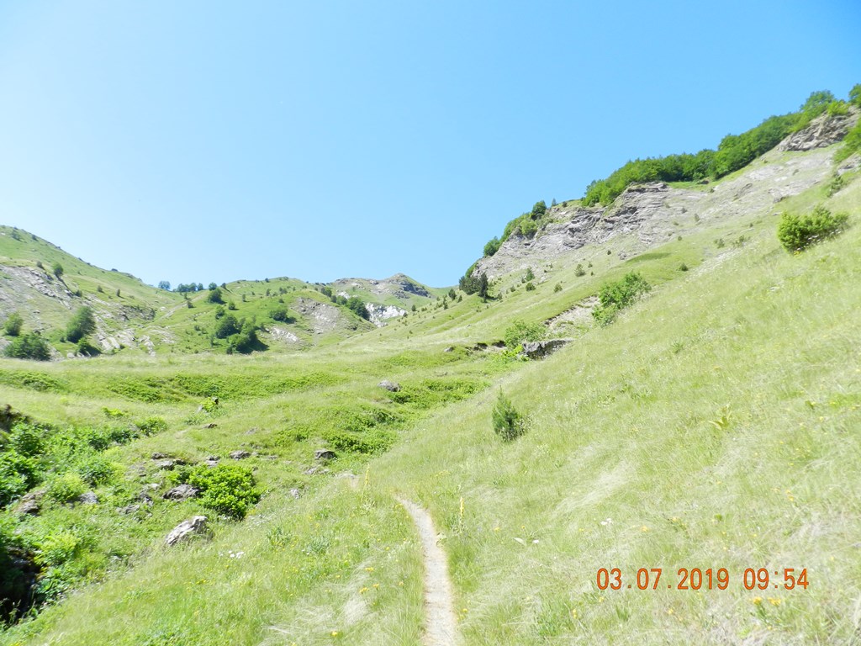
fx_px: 572
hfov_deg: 73.9
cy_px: 323
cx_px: 430
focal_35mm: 23
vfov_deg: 58.9
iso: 160
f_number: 3.4
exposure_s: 1/800
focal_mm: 4
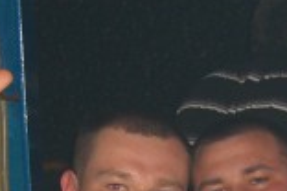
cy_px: 362
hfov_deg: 13.4
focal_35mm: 152
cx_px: 267
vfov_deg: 8.6
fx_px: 1212
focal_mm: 7.9
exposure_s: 1/60
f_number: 2.8
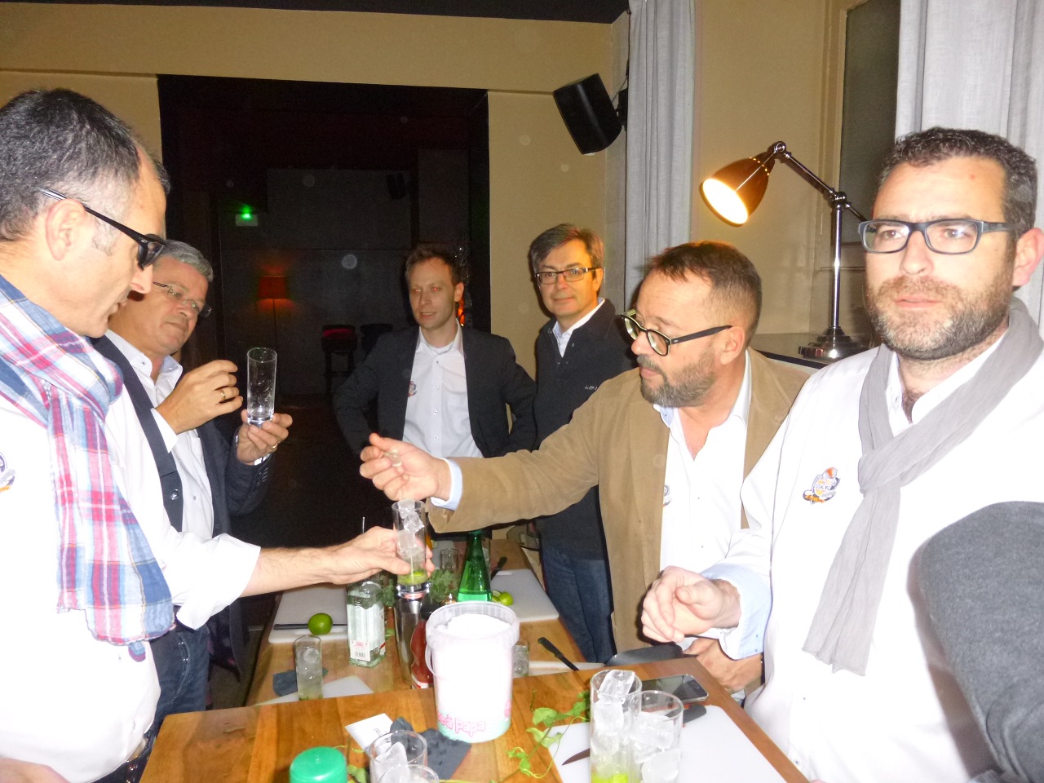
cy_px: 392
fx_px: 754
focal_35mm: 25
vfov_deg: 54.9
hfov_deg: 69.4
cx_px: 522
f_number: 3.1
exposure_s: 1/60
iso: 400
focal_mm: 4.5
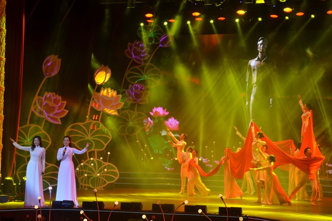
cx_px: 166
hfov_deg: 26.0
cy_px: 110
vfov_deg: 17.5
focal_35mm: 78
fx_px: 719
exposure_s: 1/15
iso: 400
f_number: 11
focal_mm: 52
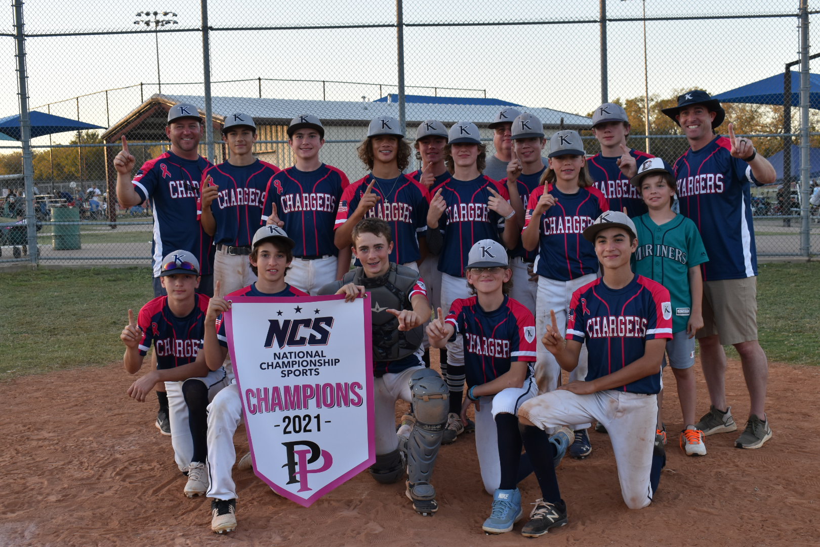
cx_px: 410
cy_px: 274
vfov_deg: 29.9
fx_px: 1025
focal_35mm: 45
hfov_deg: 43.6
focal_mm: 30
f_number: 7.1
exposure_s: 1/200
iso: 400
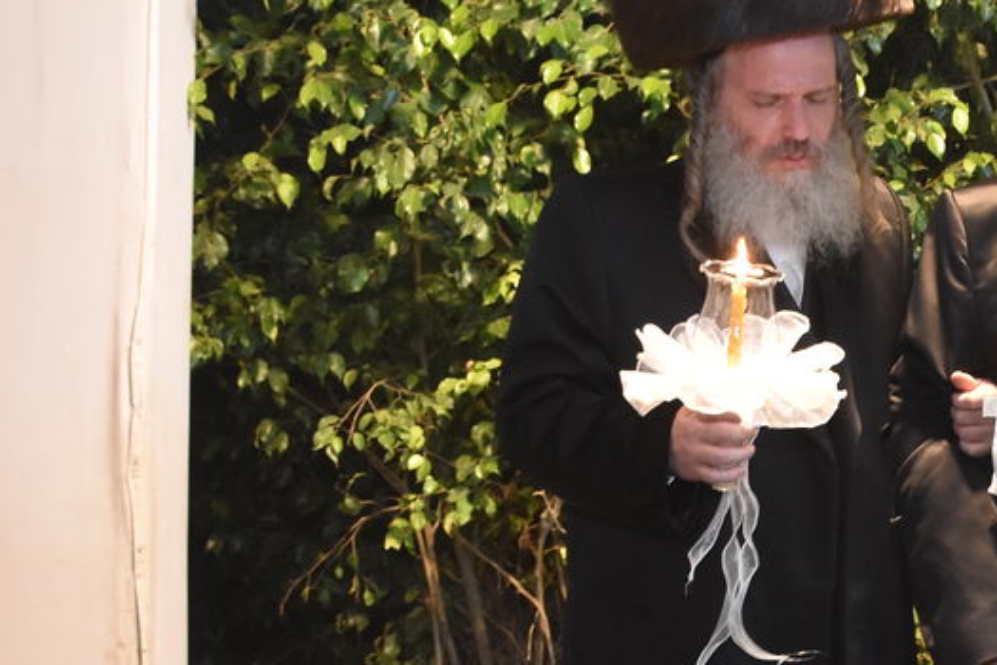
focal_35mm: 80
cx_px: 1115
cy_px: 533
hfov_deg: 23.7
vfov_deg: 16.9
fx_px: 2215
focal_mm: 20
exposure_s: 1/60
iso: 1600
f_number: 5.6
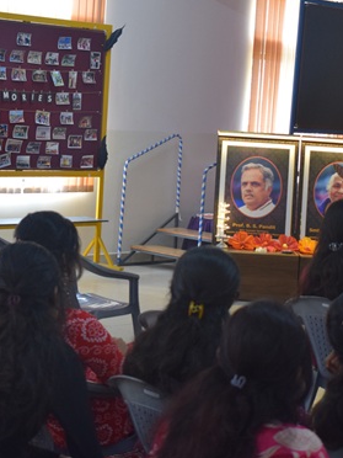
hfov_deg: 15.9
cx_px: 122
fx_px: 1229
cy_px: 199
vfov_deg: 21.1
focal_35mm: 93
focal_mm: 32
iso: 720
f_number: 4.5
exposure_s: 1/60
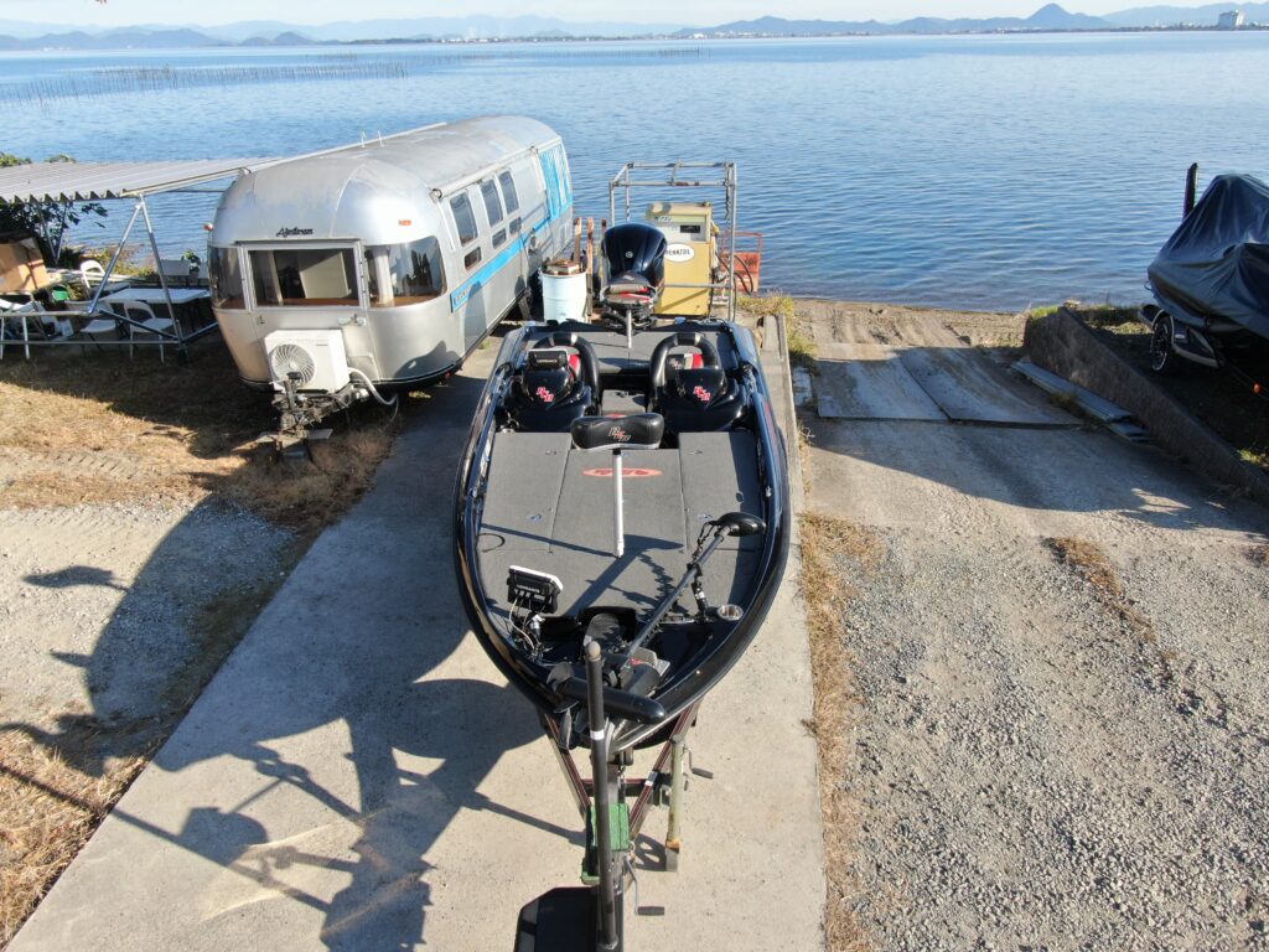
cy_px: 476
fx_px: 880
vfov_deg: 56.8
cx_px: 634
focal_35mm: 24
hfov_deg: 71.6
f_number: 2.8
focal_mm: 4.39
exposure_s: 1/640
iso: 100
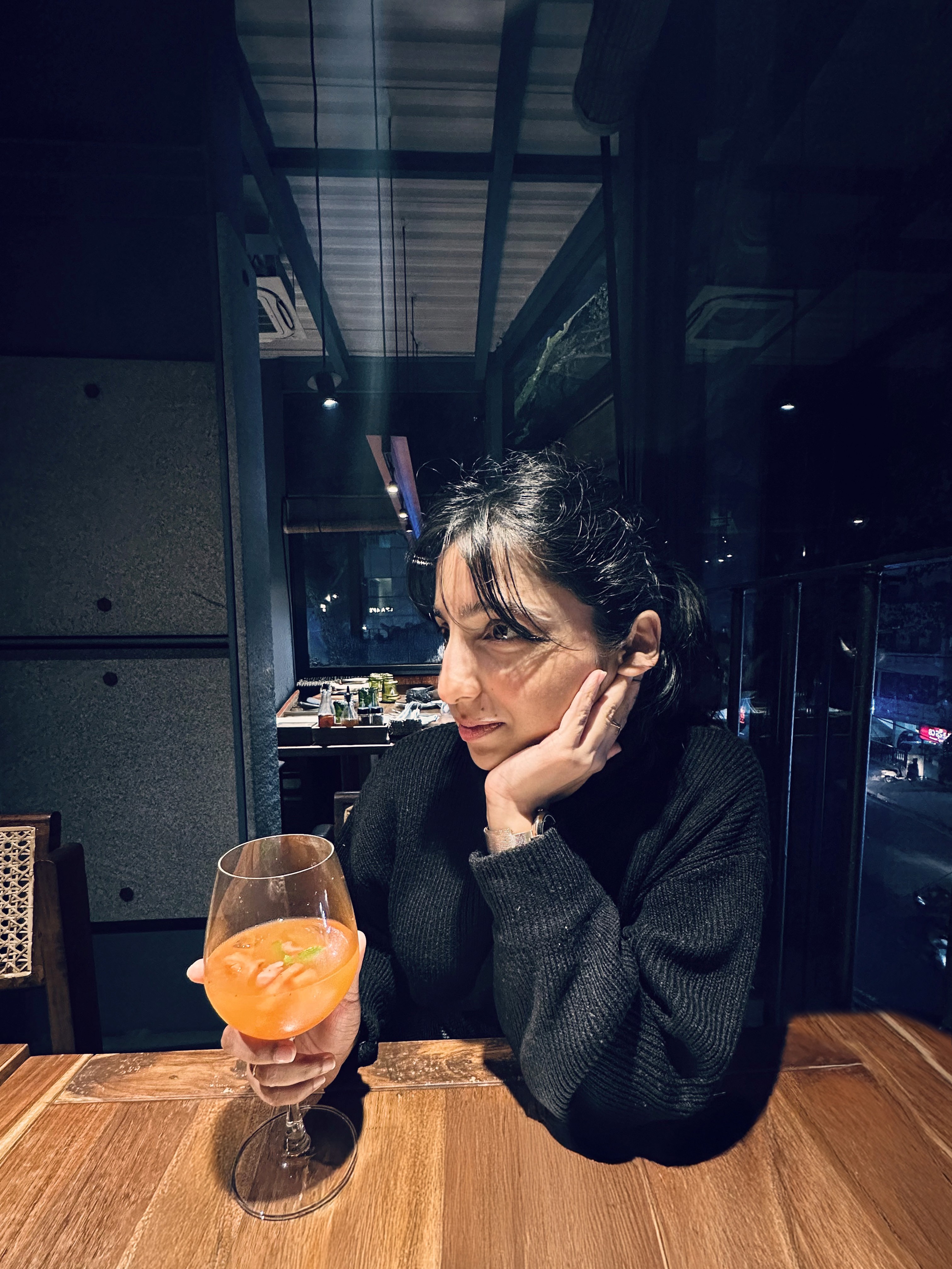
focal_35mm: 14
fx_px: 513
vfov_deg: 102.1
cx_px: 476
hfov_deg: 85.7
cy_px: 634
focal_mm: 2.22
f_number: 2.2
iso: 640
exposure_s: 1/50
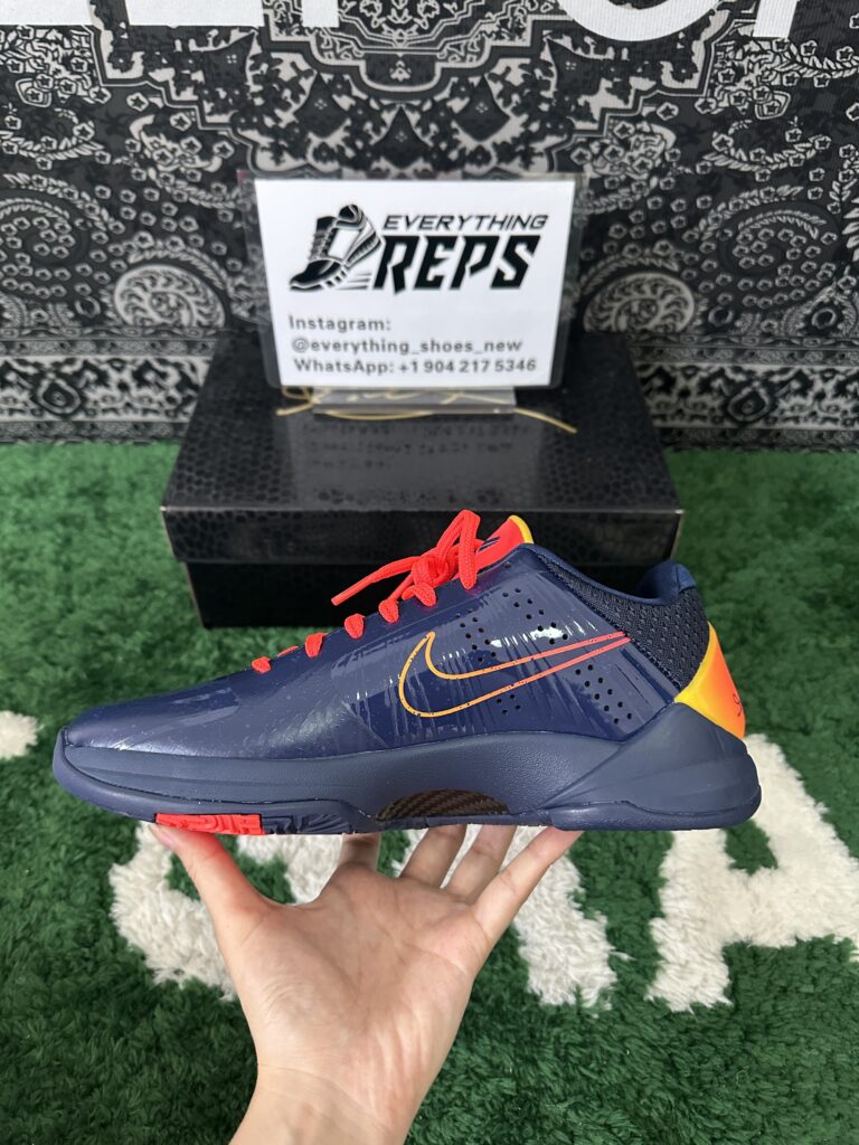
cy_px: 572
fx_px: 794
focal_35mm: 24
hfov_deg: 56.8
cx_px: 430
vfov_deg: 71.6
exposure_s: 1/50
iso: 500
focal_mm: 6.86
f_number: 1.78
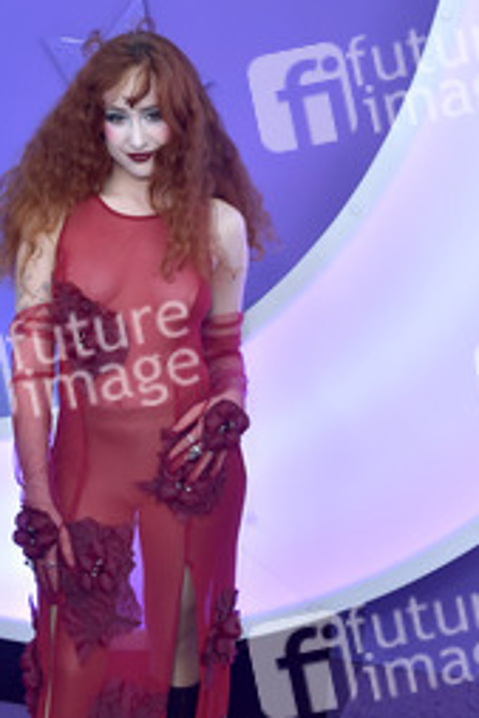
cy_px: 511
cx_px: 137
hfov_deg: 22.5
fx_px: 1196
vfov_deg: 32.9
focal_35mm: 60
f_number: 6.3
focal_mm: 38
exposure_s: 1/250
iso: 500
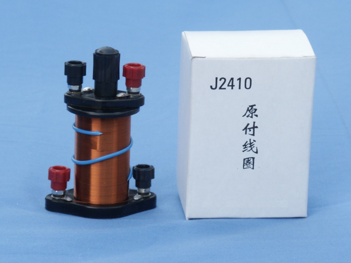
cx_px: 176
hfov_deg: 10.7
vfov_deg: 8.0
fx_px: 1876
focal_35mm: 185
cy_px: 132
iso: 100
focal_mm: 38.75
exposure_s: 1/125
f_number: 9.5
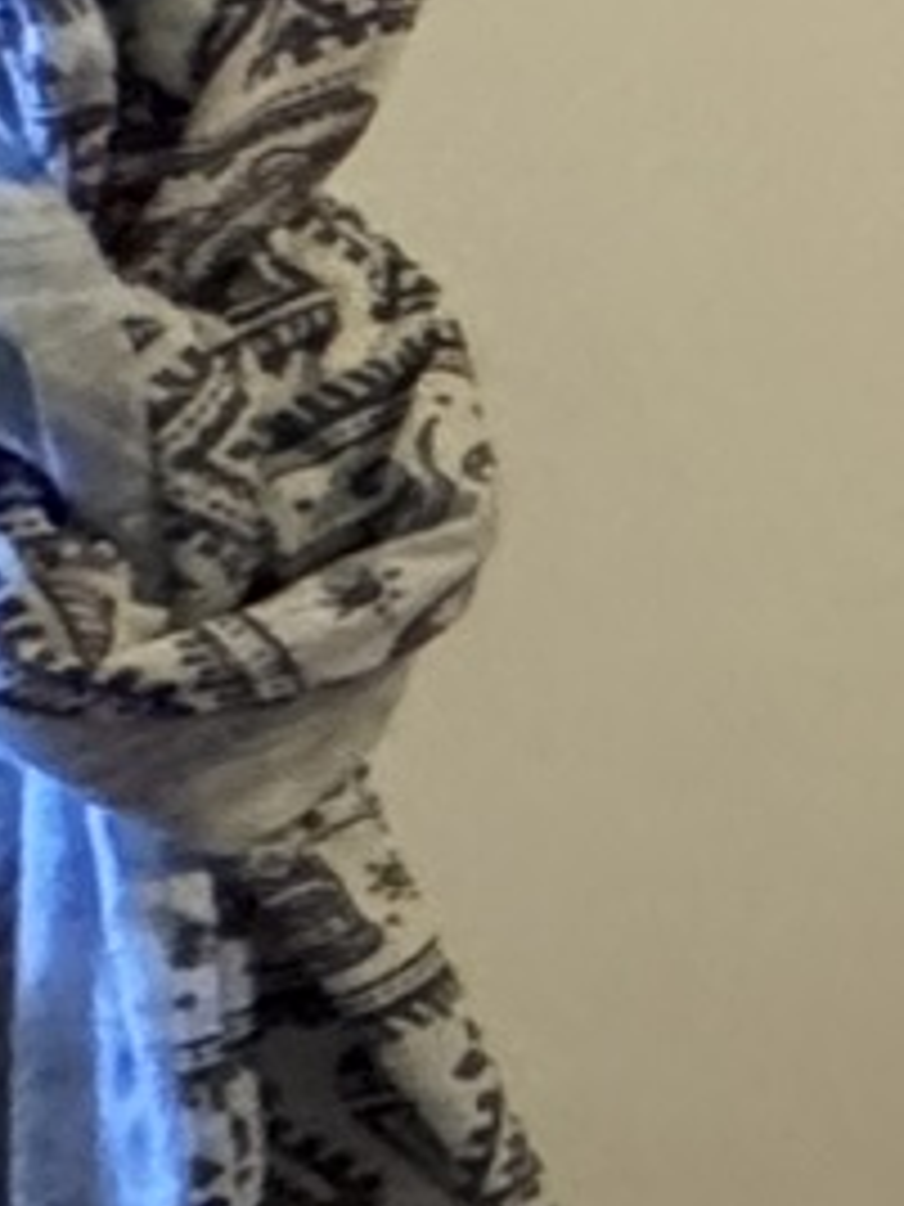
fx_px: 3726
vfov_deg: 17.3
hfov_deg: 6.4
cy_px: -338
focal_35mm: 107
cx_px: 4507
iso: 320
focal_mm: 2.22
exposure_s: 1/50
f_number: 2.2
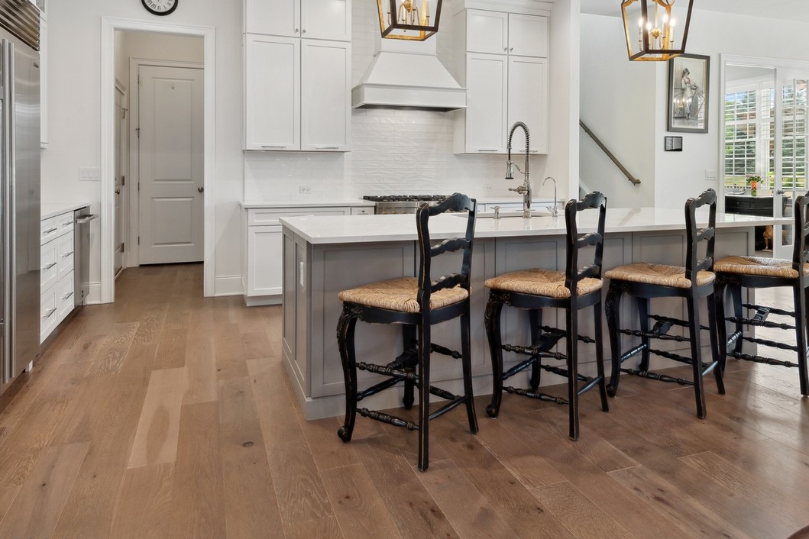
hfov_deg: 69.4
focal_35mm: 26
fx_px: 584
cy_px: 179
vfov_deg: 48.7
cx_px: 417
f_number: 9.5
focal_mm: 17
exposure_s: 1/15
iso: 200
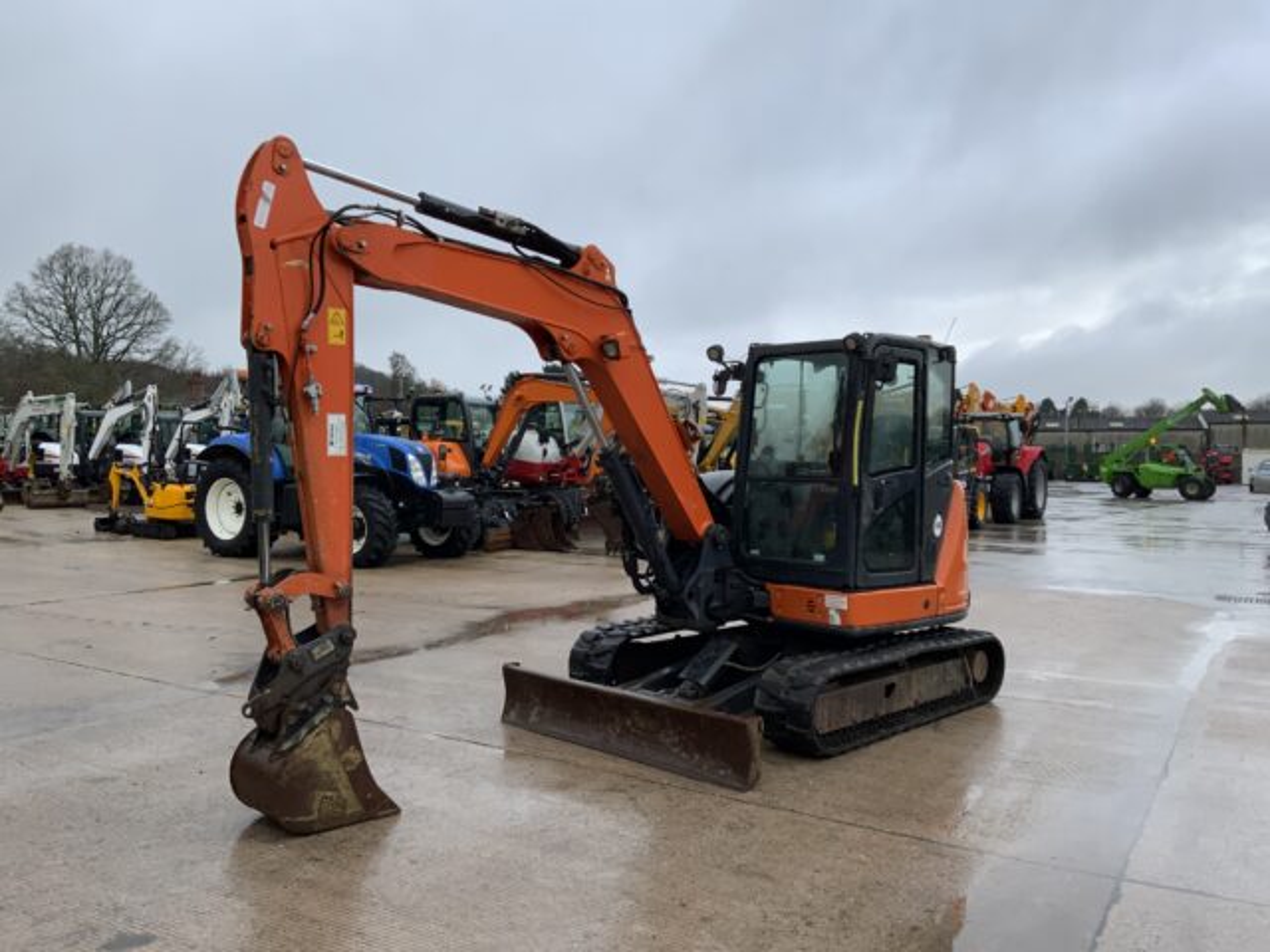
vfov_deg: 48.2
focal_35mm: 29
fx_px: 1064
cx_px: 635
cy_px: 476
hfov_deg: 61.7
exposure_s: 1/297
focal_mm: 3
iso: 16
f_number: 1.8
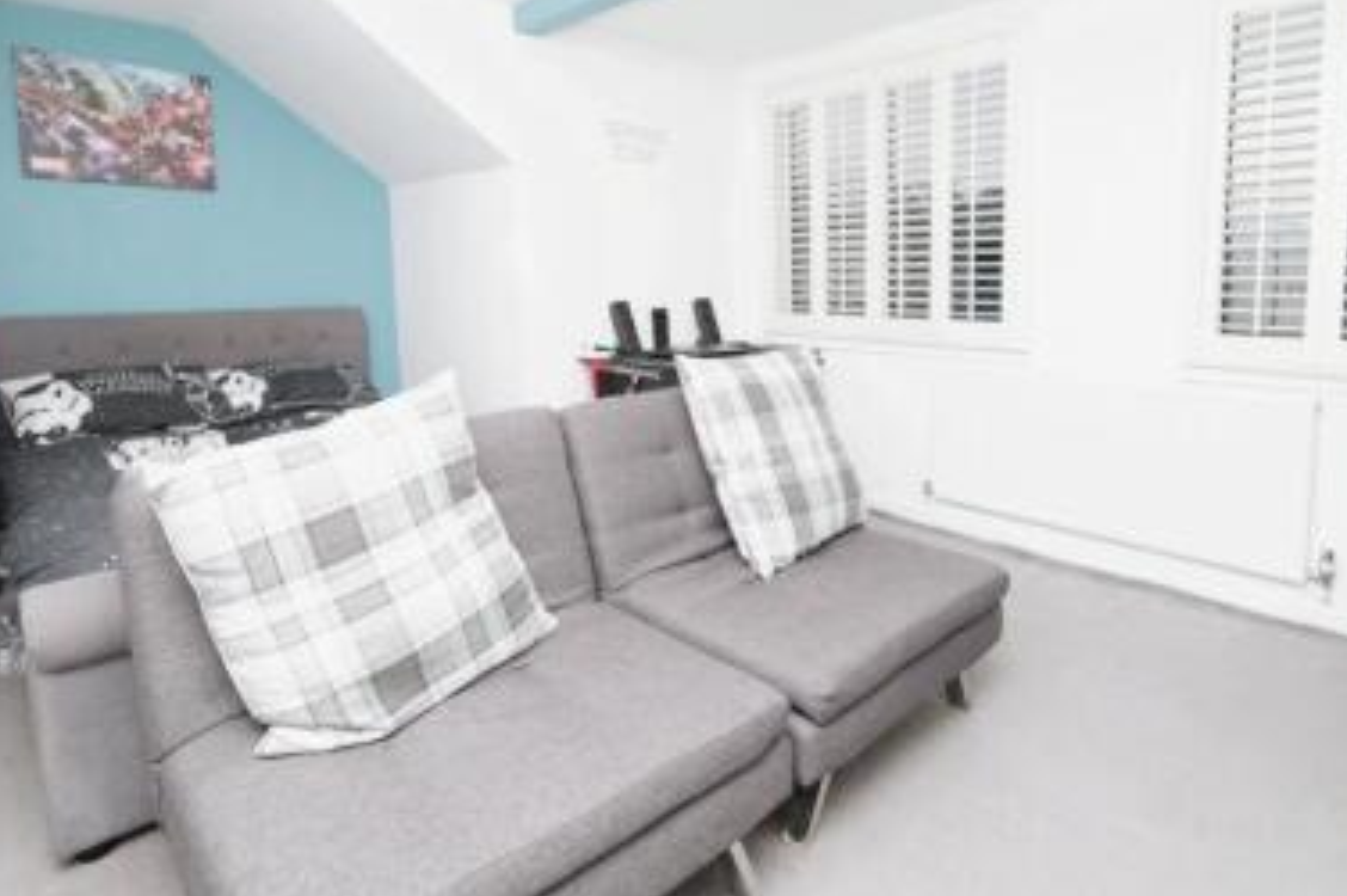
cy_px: 435
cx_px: 584
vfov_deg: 64.4
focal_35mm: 19
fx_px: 710
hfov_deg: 86.5
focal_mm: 10
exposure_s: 1/100
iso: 1000
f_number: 4
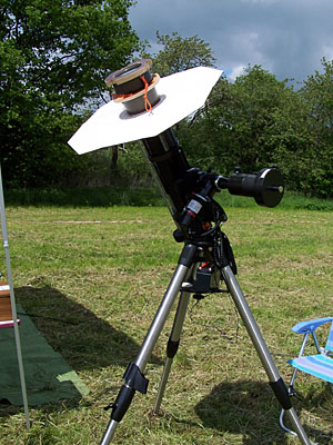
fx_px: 487
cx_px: 166
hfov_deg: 37.7
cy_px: 222
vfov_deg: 49.0
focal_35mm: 38
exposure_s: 1/500
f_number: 5.6
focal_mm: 6.3
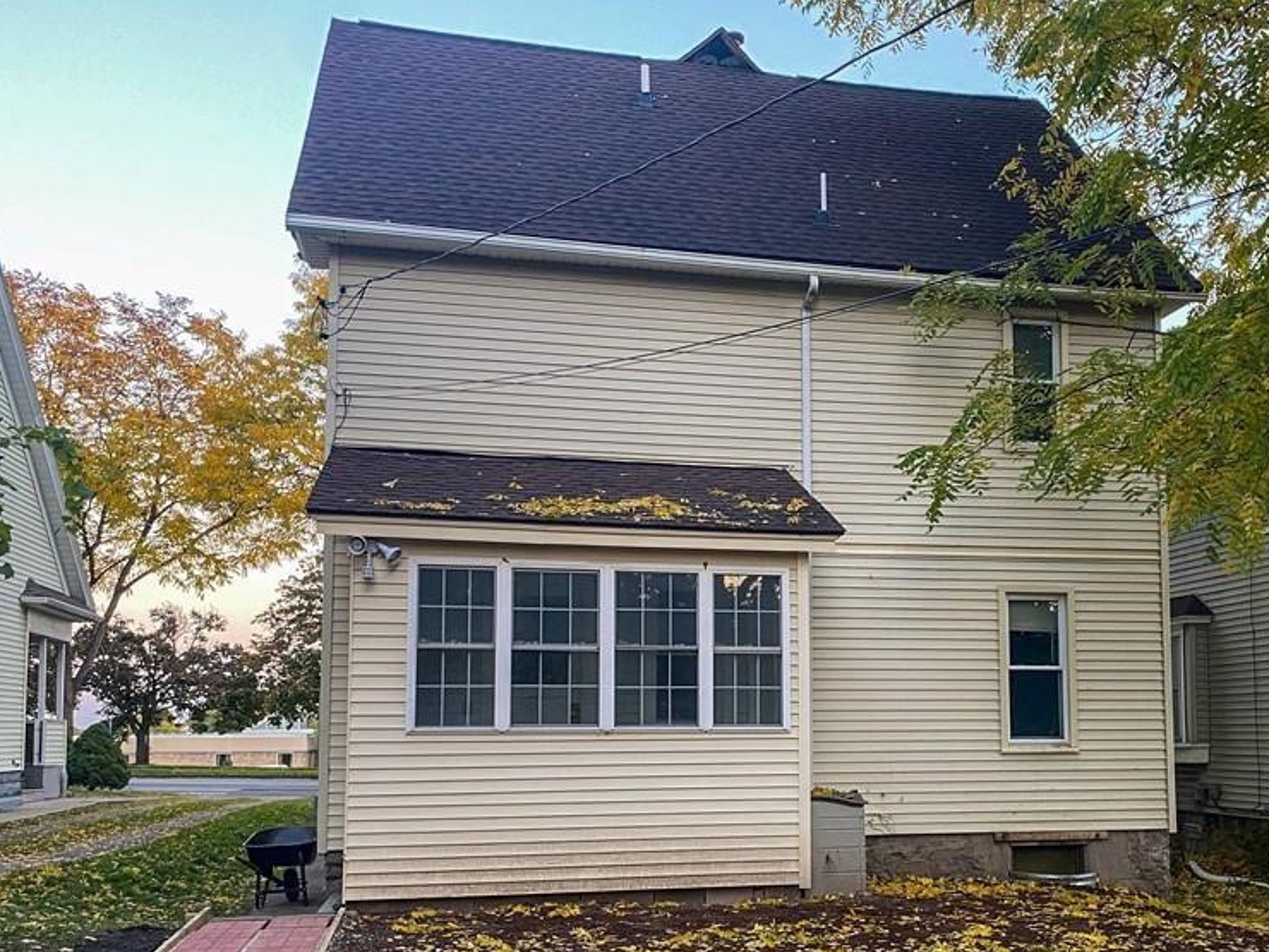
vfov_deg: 39.2
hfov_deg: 50.9
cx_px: 785
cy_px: 642
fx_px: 1320
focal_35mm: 36
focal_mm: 4.25
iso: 125
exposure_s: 1/70
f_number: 1.8
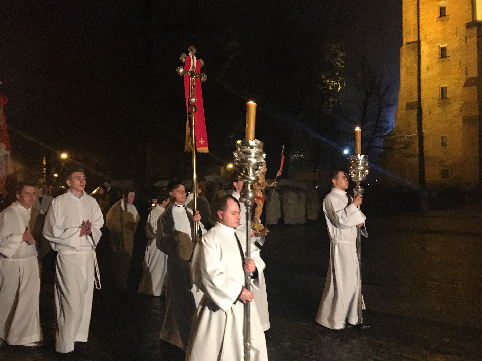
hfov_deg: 61.7
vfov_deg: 48.2
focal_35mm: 29
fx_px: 404
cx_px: 241
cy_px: 180
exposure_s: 1/17
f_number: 2.2
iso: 320
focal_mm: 4.15
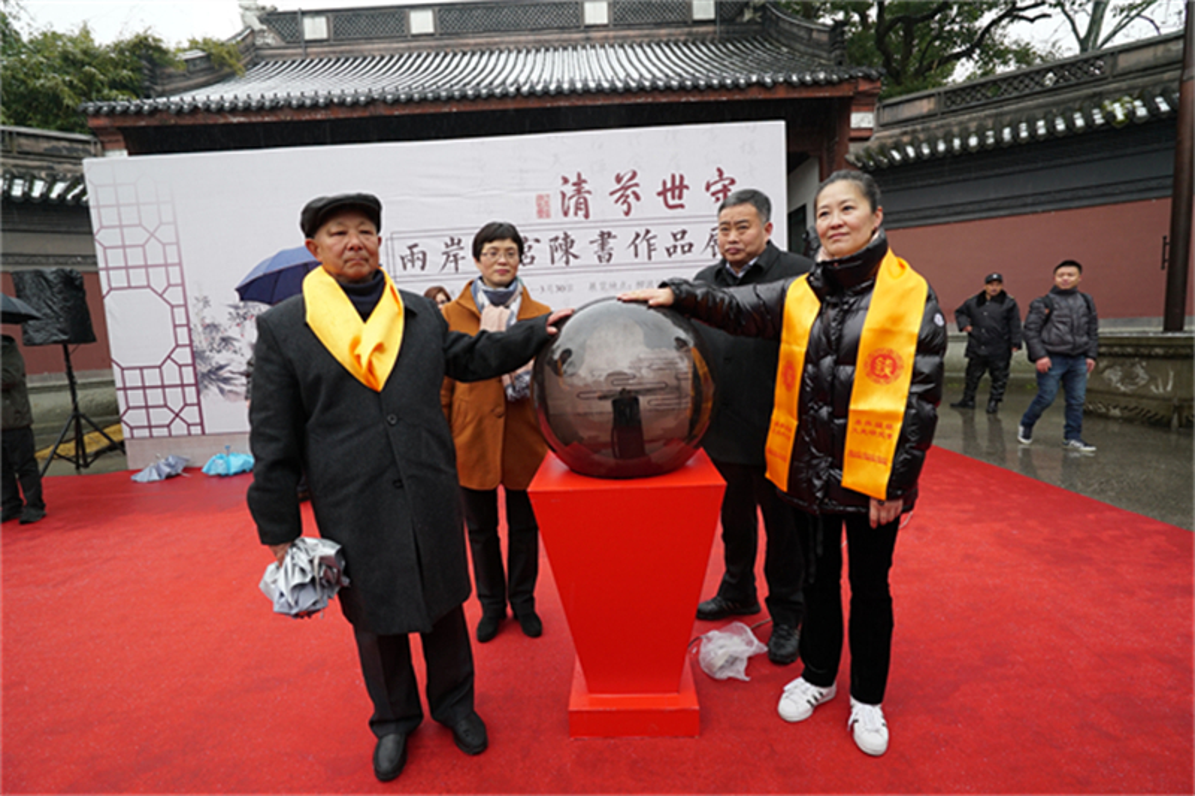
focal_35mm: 16
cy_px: 398
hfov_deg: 96.7
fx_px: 531
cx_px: 598
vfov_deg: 73.7
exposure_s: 1/125
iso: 640
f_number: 6.3
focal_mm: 16
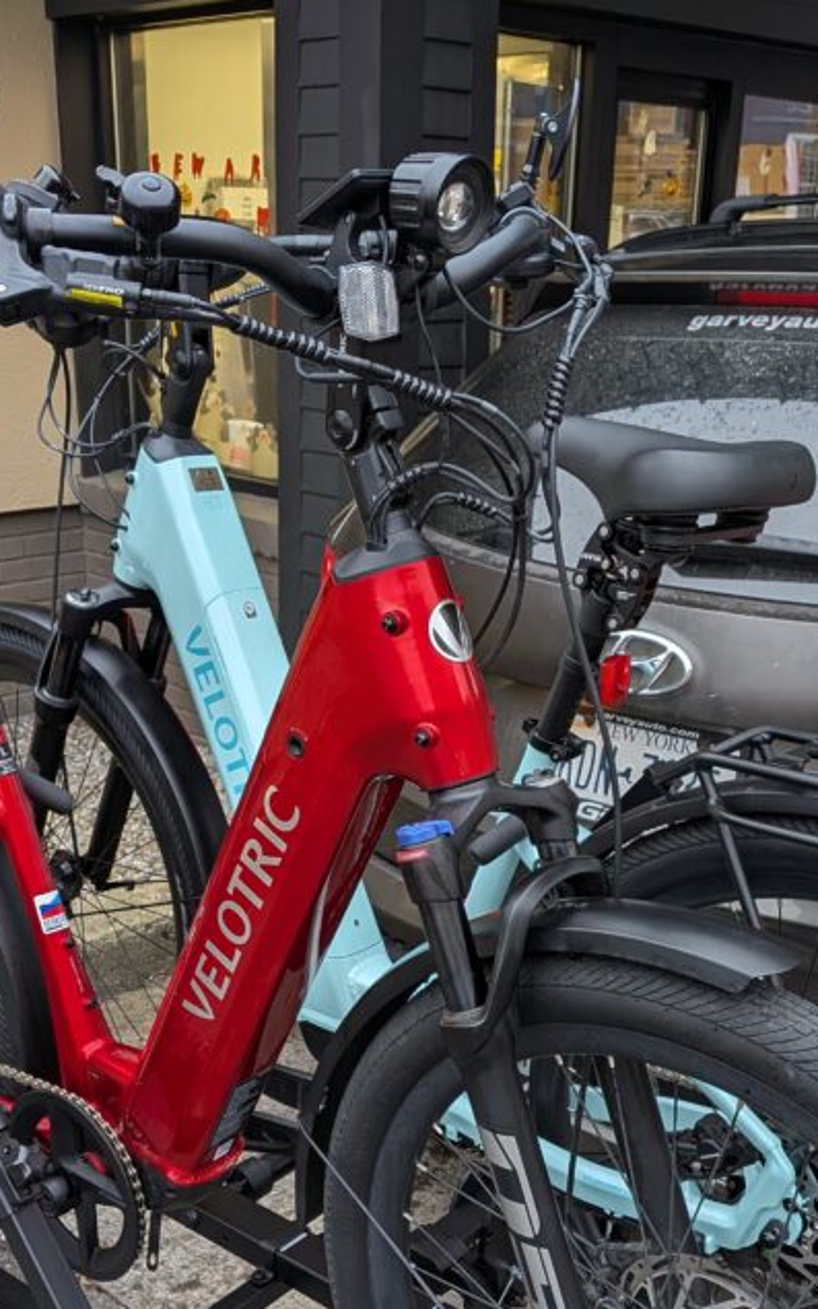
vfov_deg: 47.9
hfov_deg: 31.2
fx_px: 1462
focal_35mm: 41
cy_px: 787
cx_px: 435
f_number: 1.7
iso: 111
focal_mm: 4.53
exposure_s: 1/120
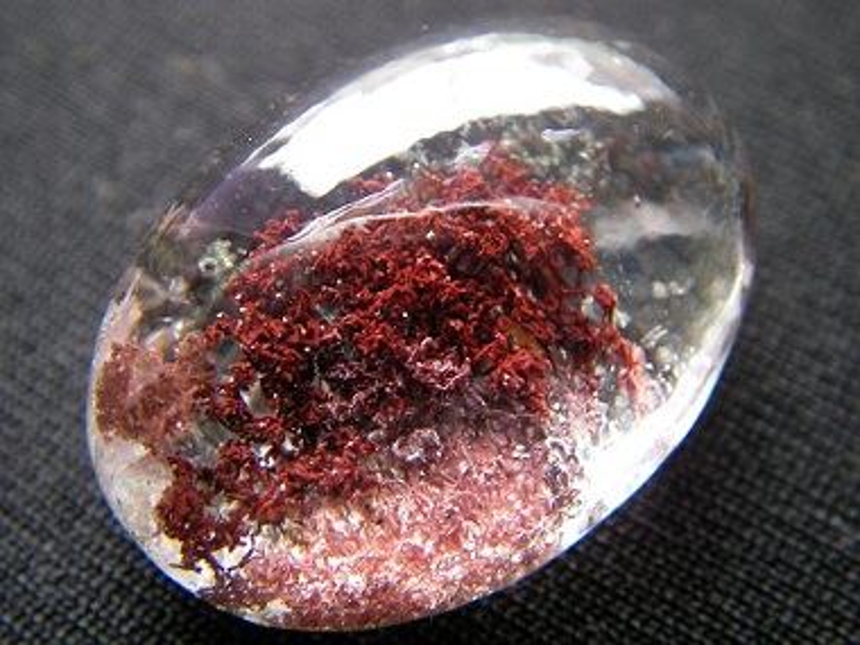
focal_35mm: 38
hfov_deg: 49.0
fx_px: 944
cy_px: 322
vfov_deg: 37.7
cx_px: 430
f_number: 3.3
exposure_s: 1/27.4
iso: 100
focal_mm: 6.3
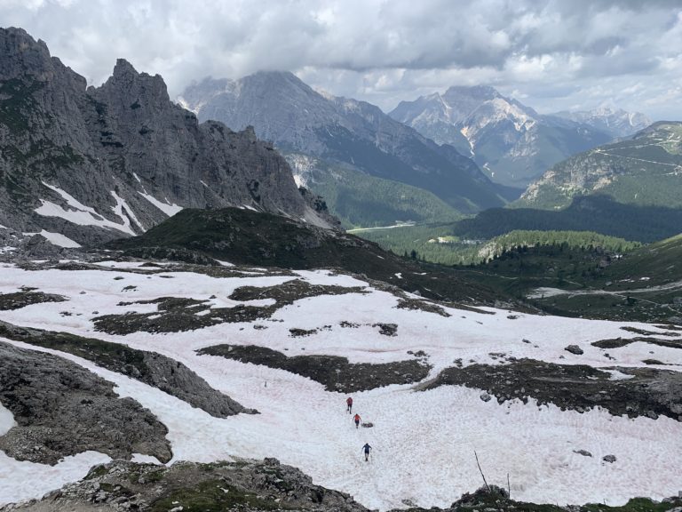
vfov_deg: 53.1
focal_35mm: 26
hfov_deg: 67.3
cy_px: 256
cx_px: 341
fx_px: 512
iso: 25
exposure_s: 1/2309
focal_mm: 4.25
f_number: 1.8
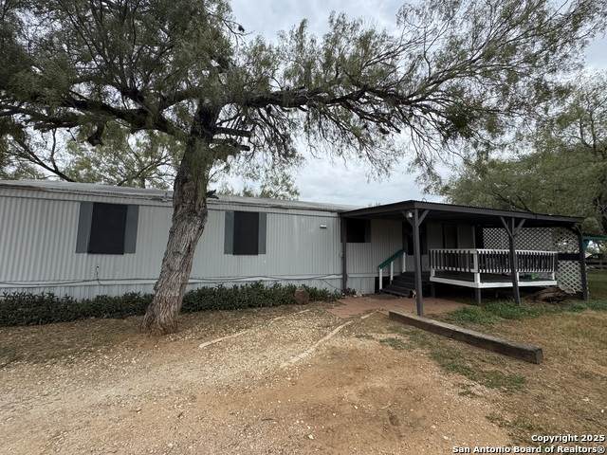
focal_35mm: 14
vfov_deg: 85.7
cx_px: 304
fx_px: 245
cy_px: 228
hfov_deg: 102.1
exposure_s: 1/1600
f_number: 2.2
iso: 40
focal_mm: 2.22
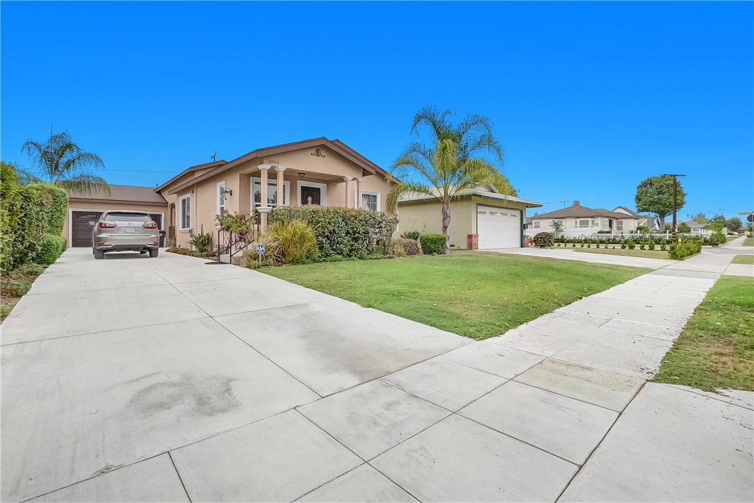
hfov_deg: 100.4
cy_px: 252
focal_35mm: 15
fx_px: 314
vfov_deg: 77.4
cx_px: 377
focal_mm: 10
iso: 1000
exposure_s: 1/1000
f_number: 8
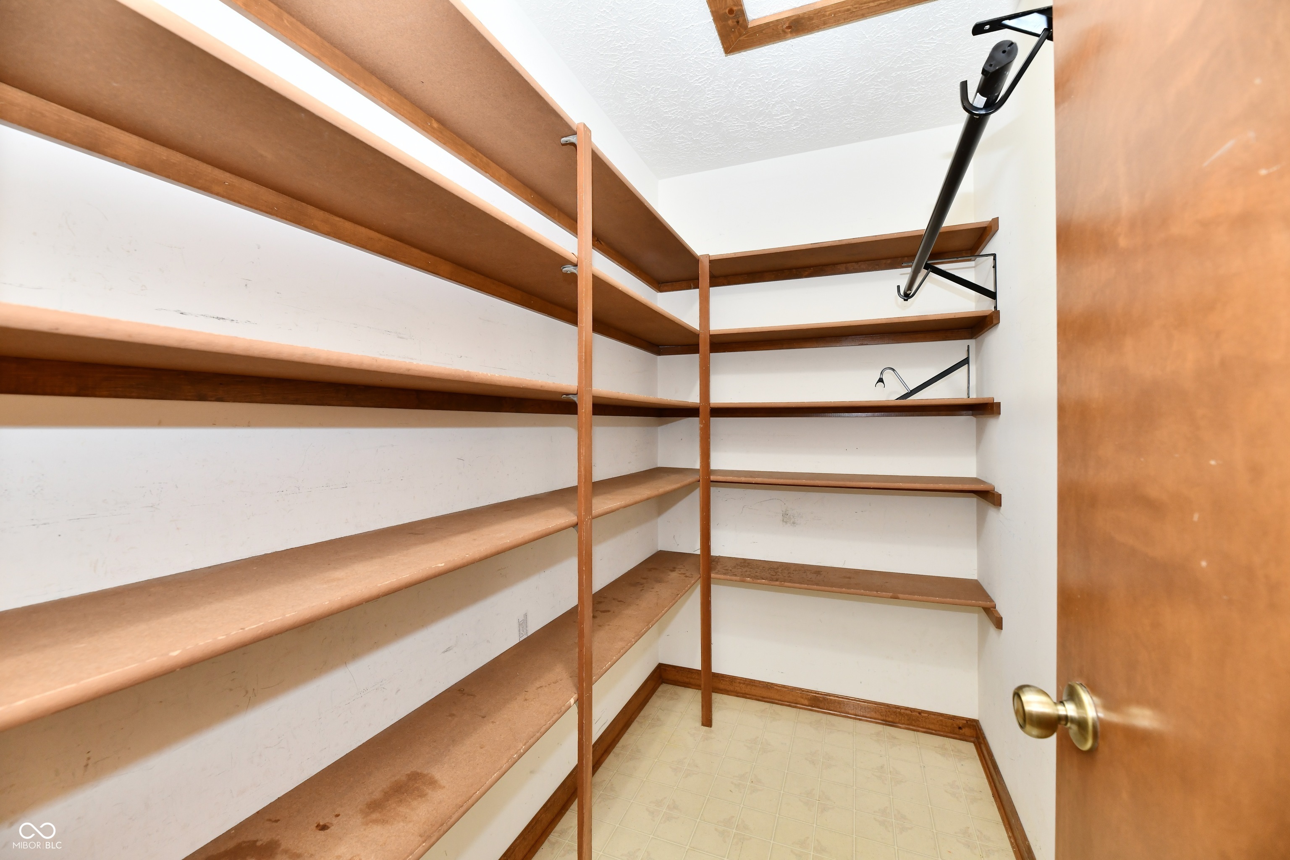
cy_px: 430
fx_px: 502
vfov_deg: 81.2
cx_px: 645
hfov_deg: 104.3
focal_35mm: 14
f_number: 6.3
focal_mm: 14
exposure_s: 1/60
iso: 640
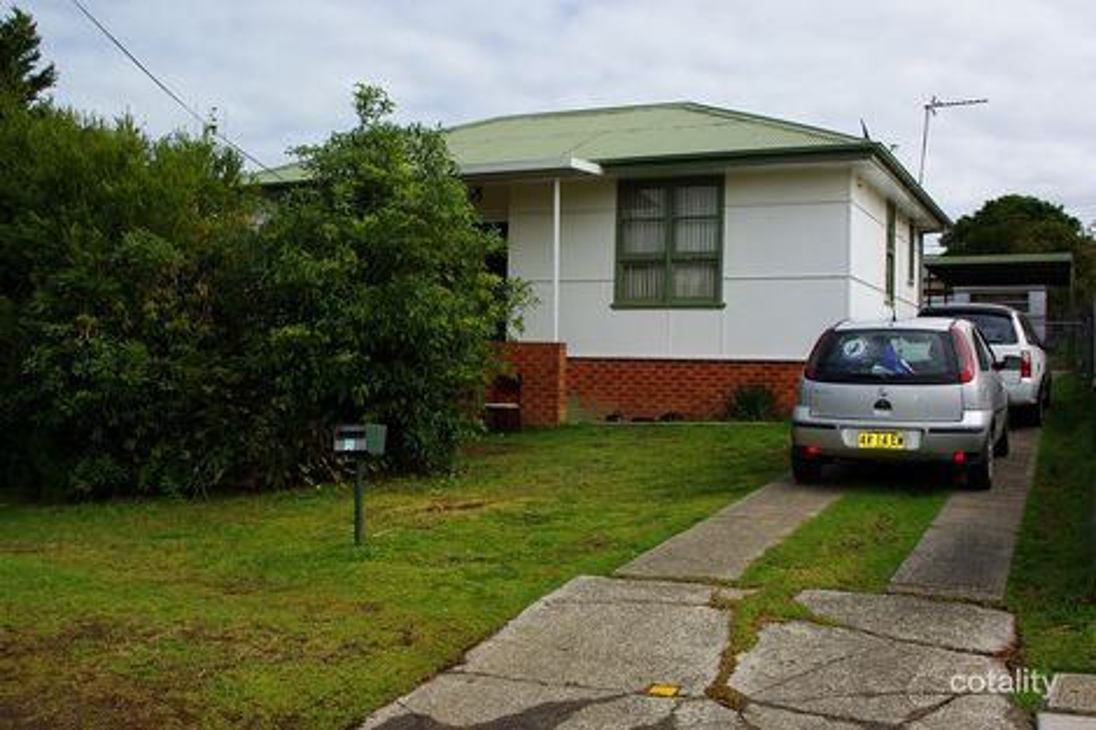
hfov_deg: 51.9
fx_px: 1126
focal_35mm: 37
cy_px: 365
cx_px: 548
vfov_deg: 35.9
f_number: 9.5
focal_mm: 25
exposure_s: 1/180
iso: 100
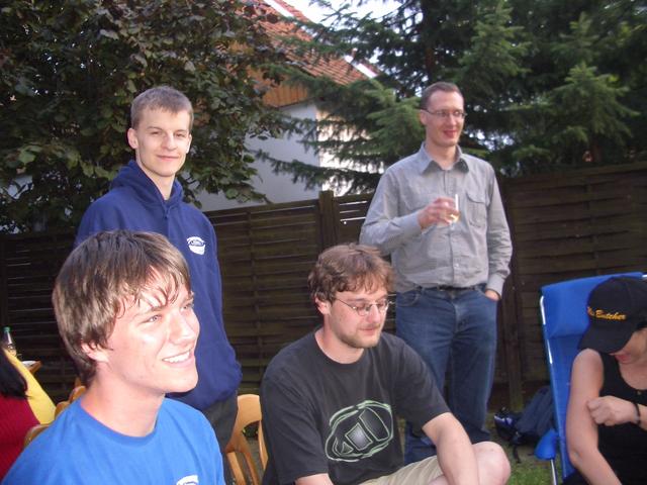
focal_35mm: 35
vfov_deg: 40.7
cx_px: 324
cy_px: 242
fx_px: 654
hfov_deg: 52.6
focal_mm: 5.8
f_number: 2.6
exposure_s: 1/40
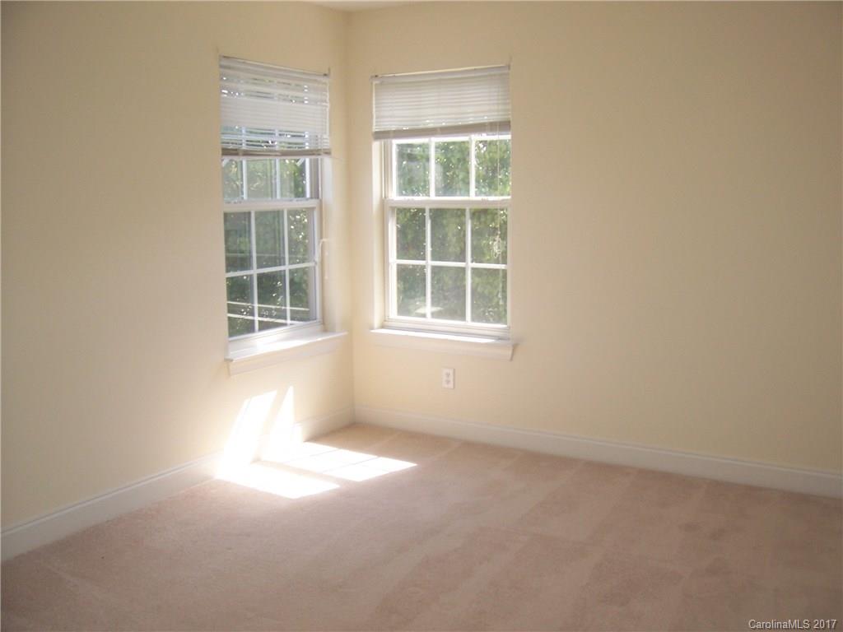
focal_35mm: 34
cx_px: 422
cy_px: 316
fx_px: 828
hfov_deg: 54.0
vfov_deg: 41.8
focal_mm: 5.6
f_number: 2.7
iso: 80
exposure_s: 1/180
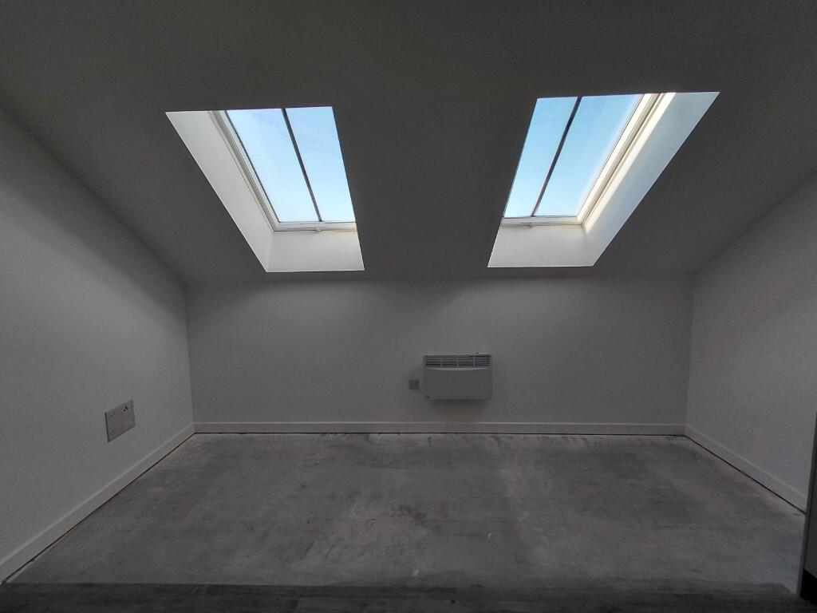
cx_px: 408
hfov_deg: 94.5
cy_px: 306
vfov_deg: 78.1
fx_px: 378
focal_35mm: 16
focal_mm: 1.64
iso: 40
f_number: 2.2
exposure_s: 1/208
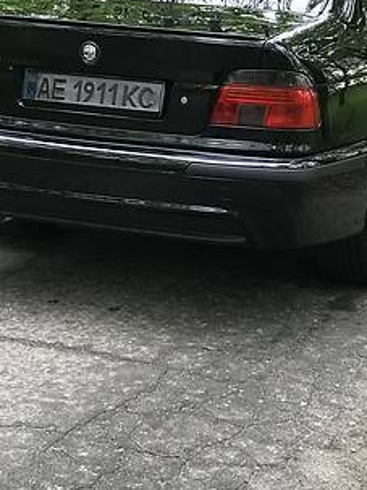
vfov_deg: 17.4
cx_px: 221
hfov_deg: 13.1
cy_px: 154
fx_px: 1598
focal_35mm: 113
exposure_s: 1/50
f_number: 2.8
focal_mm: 6.6
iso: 100
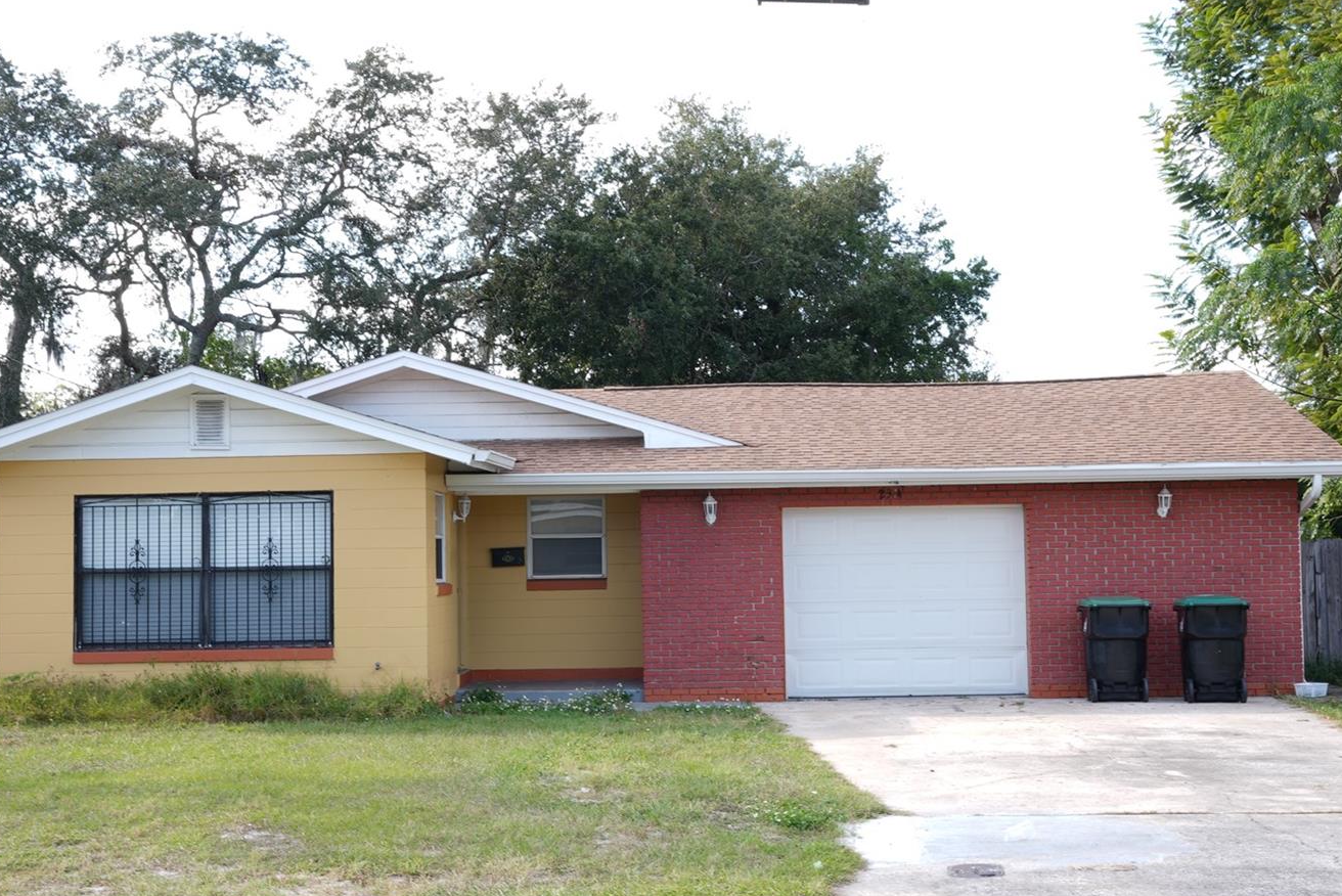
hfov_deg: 38.9
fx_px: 1901
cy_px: 455
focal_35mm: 51
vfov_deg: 26.5
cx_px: 658
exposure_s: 1/4
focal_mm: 41.8
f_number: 22
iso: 64
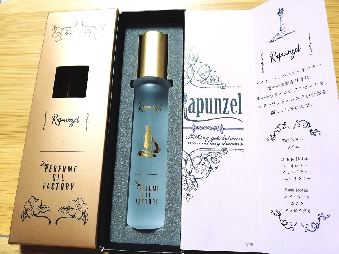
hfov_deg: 67.3
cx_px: 170
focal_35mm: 26
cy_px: 127
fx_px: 255
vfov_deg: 53.1
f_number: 2.2
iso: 320
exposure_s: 1/25
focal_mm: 3.81
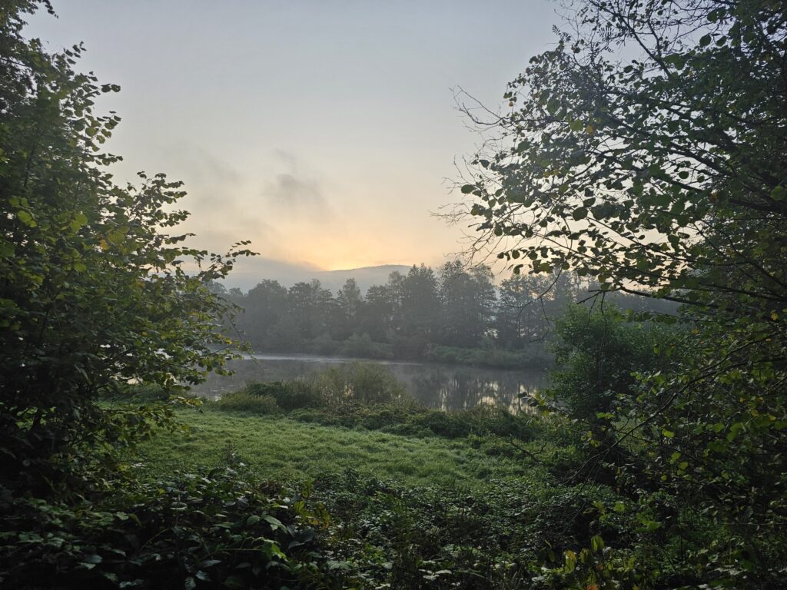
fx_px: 523
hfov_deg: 73.9
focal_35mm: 23
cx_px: 394
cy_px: 295
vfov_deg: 58.9
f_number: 1.7
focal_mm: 6.3
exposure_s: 1/215
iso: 20
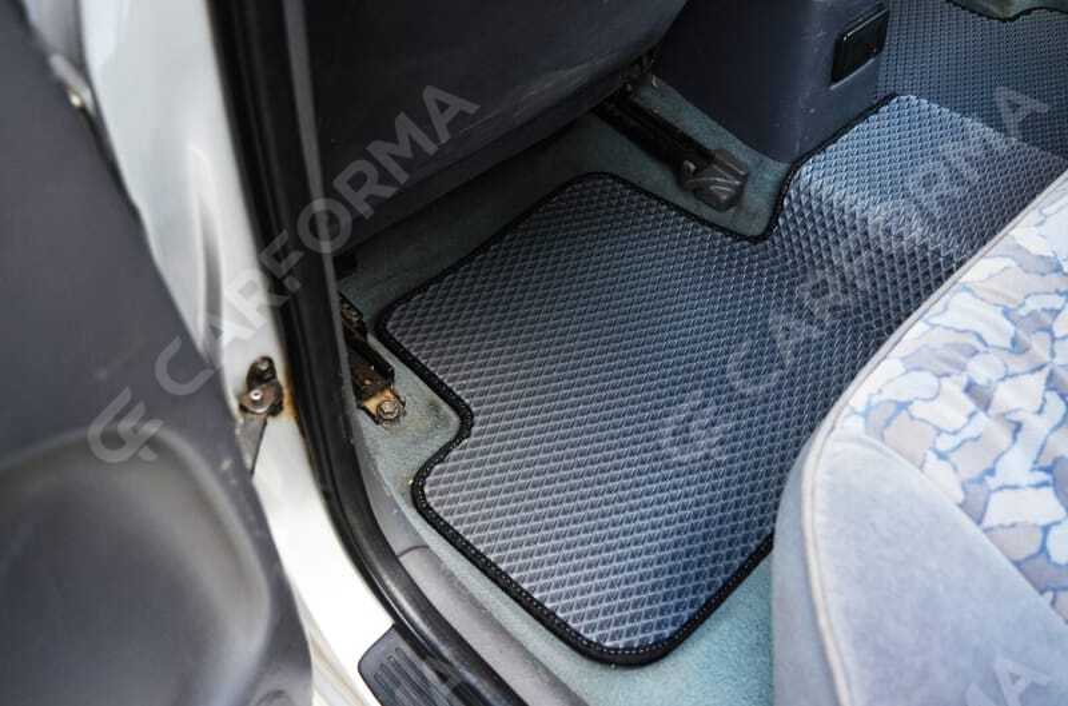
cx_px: 534
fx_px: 1021
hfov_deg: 55.2
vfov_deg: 38.2
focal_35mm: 34
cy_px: 353
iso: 640
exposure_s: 1/60
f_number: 4
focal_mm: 23
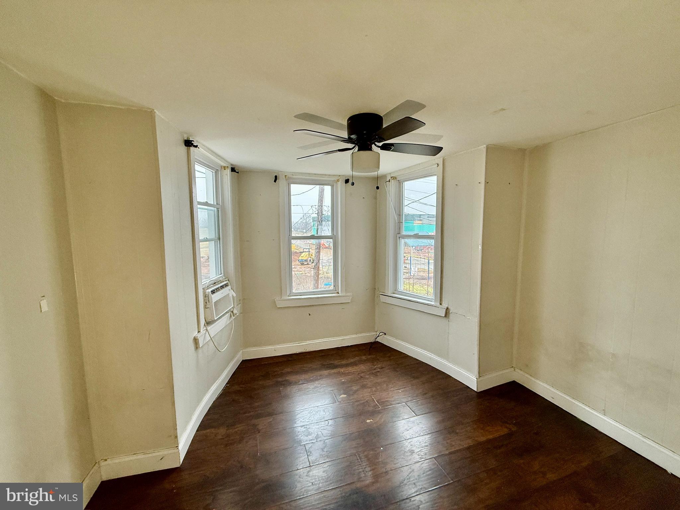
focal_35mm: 14
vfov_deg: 85.7
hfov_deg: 102.1
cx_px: 340
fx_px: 275
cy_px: 255
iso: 125
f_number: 2.2
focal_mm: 2.22
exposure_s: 1/102
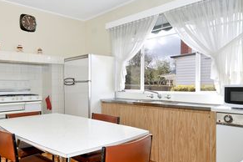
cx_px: 94
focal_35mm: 29
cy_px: 84
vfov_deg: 44.9
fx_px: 196
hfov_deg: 63.0
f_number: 10
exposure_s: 1/160
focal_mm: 12
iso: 200
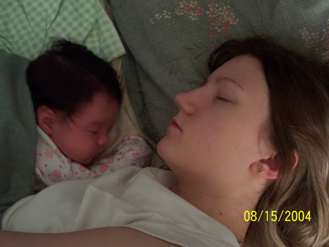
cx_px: 164
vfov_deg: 38.7
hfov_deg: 50.1
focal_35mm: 37
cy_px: 124
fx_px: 352
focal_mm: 5.6
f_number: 2.8
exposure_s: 1/8
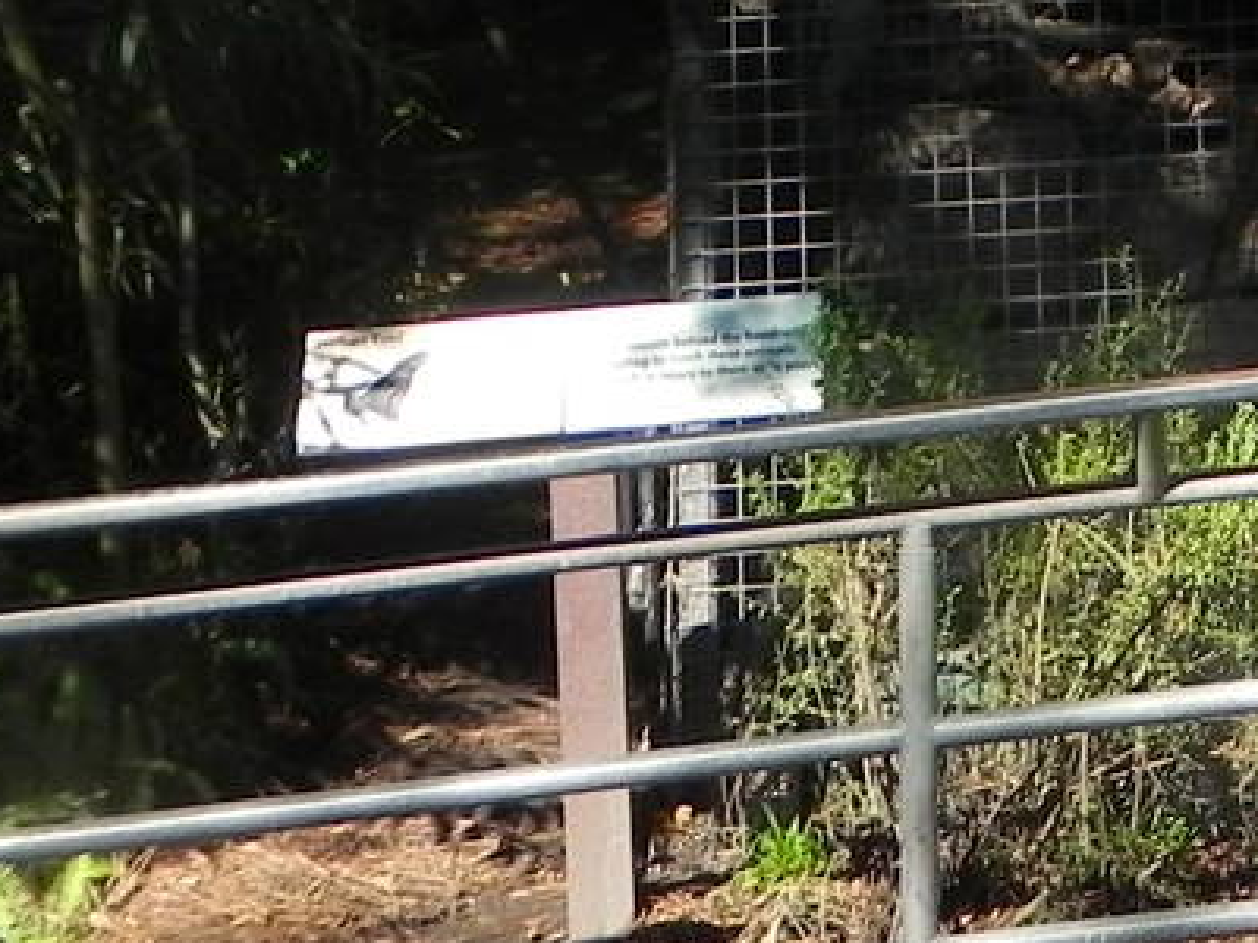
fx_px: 5379
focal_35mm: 148
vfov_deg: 9.5
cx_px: 2192
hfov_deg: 12.3
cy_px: -758
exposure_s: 1/160
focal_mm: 6.6
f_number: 5
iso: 160
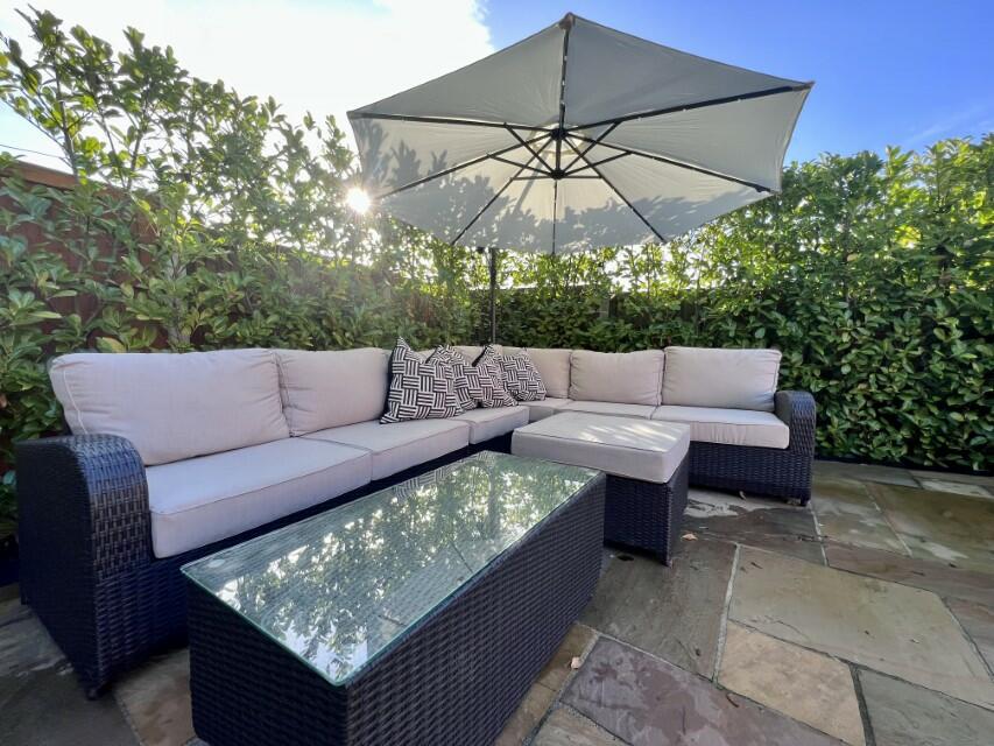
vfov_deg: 89.9
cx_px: 497
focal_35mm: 13
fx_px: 373
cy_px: 373
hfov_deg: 106.2
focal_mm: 1.57
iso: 32
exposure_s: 1/198
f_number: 1.8
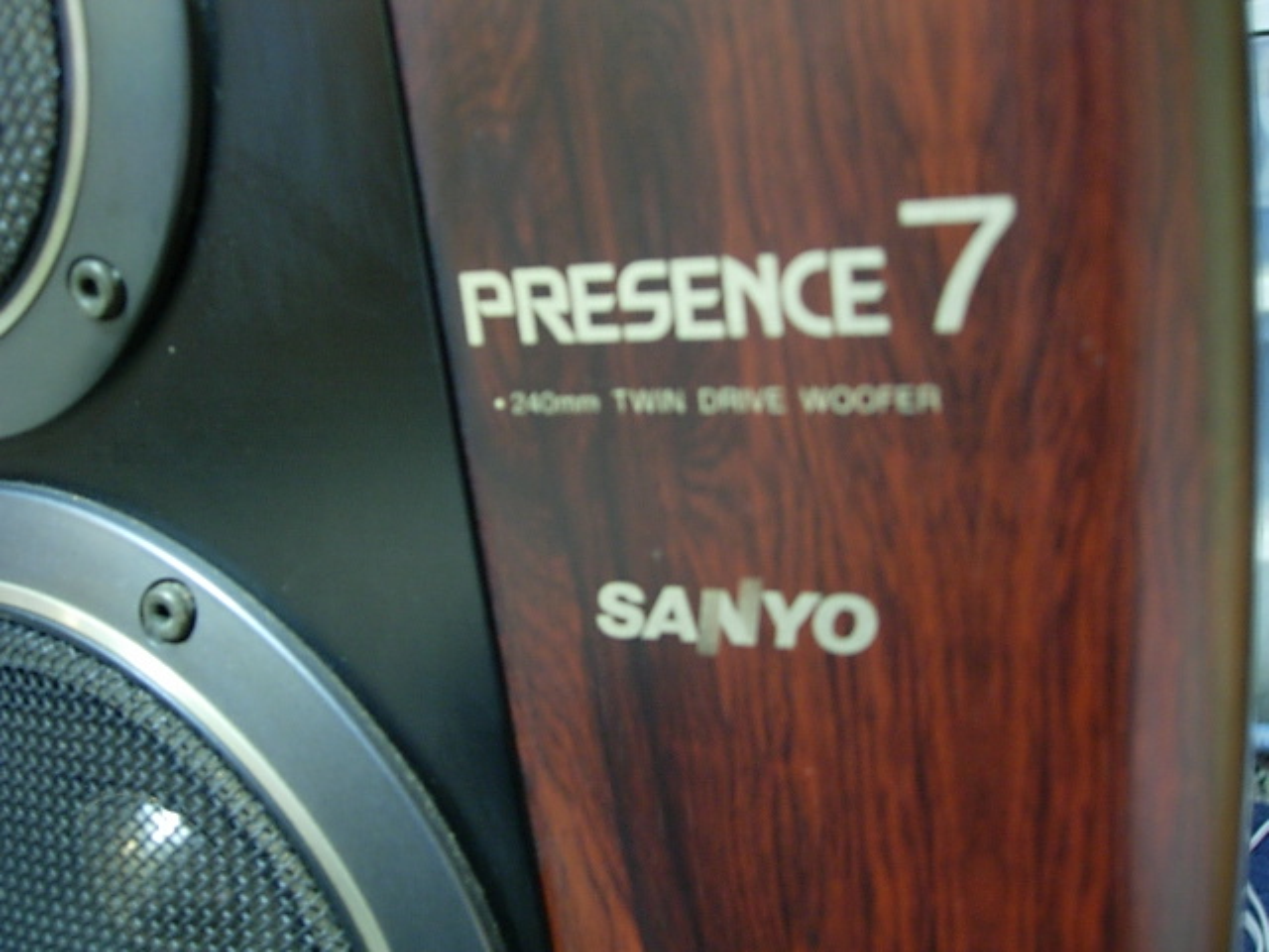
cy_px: 476
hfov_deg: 49.0
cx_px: 634
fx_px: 1393
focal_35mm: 38
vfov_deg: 37.7
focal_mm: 7.8
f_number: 2.8
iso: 200
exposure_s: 1/3.8
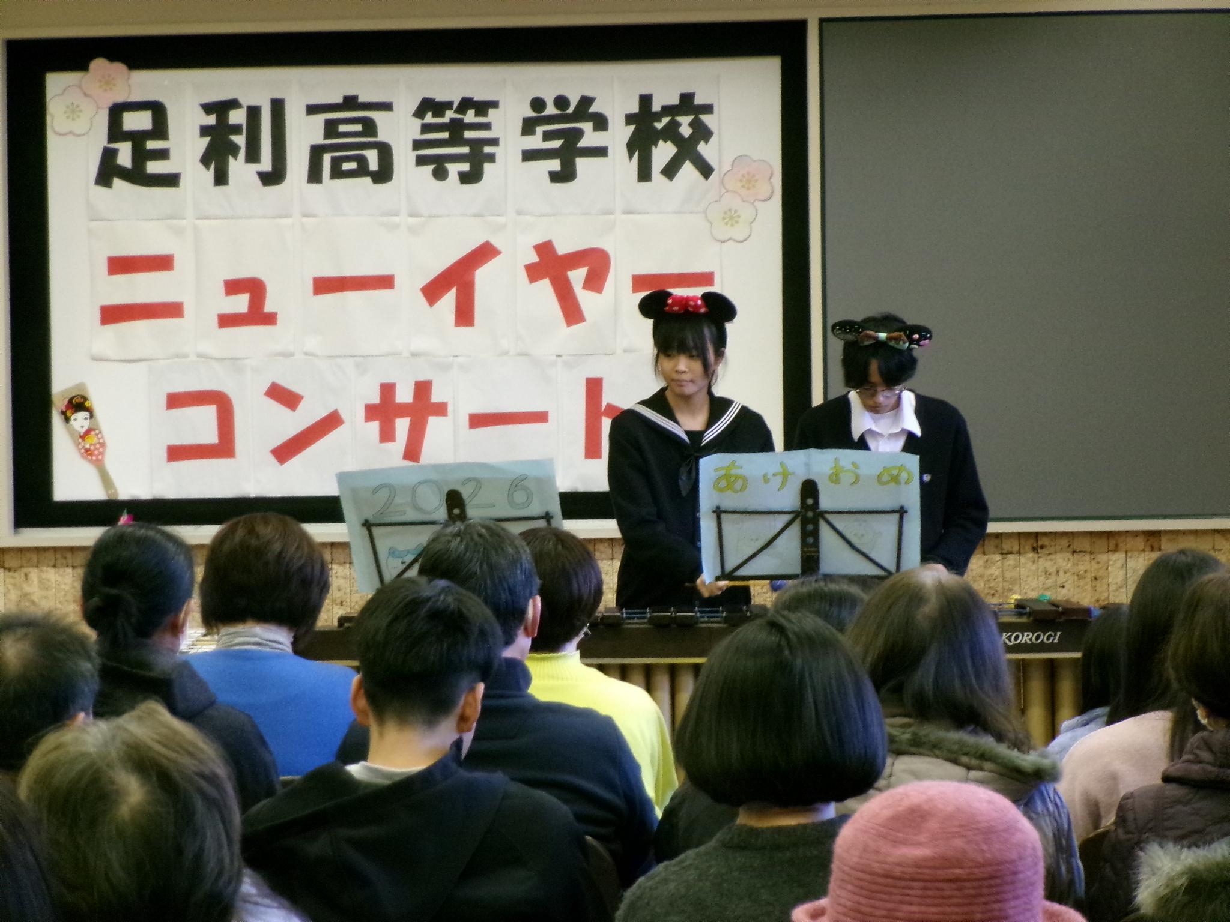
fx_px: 4086
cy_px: 461
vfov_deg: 12.9
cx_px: 615
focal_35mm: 115
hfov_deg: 17.1
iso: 744
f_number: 6.2
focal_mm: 20.6
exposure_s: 1/34
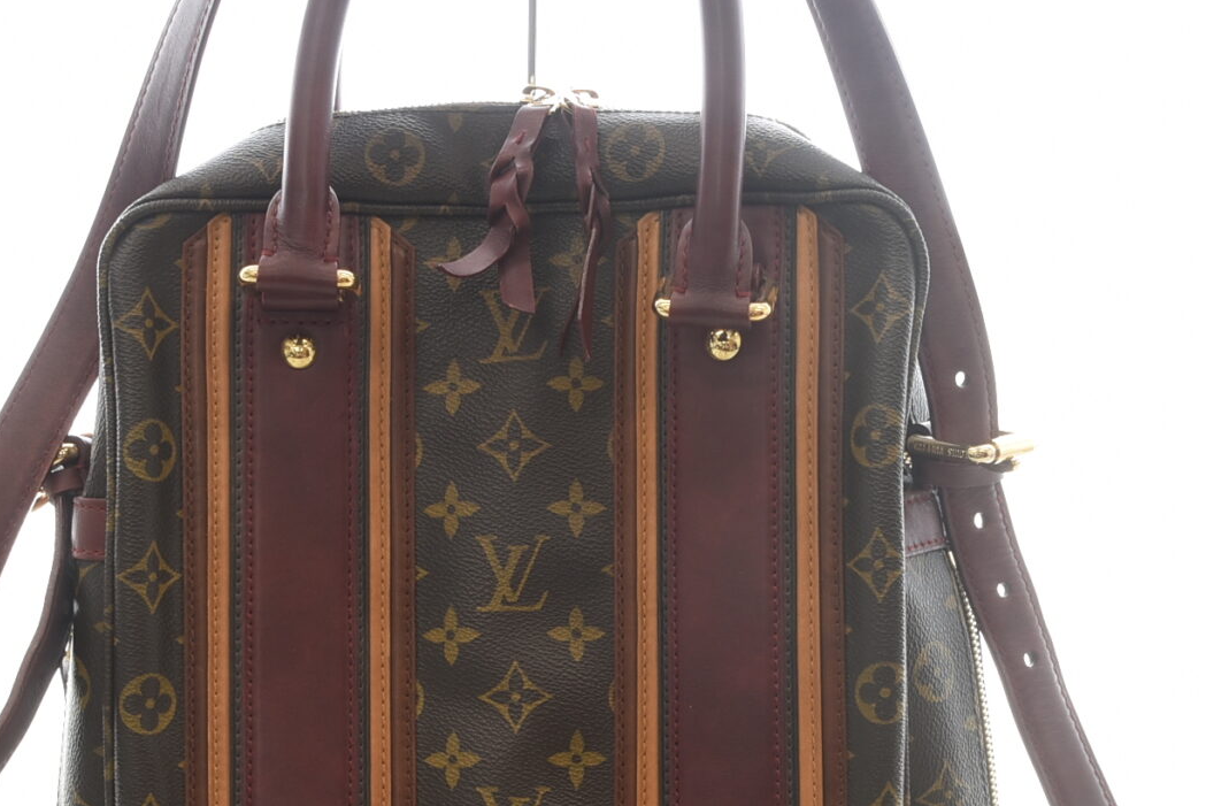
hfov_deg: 24.1
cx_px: 528
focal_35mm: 84
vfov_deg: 16.2
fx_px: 2823
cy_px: 549
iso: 100
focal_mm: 23
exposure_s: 1/5
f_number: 10
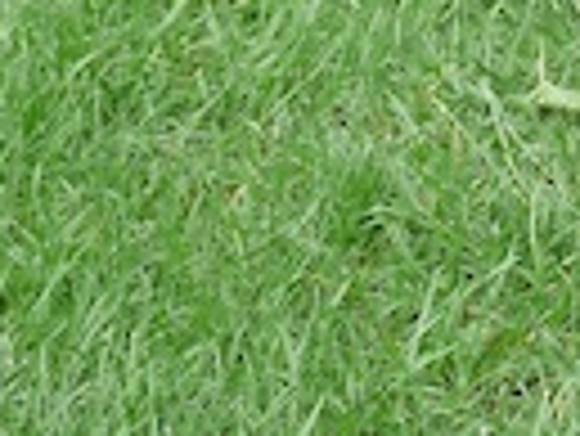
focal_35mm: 223
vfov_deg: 6.2
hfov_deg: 8.1
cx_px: 1470
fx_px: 3740
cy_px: -811
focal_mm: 18
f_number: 4.2
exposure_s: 1/100
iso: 200
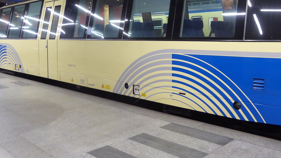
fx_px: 283
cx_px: 164
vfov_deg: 30.9
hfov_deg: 52.5
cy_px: 49
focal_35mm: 38
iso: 400
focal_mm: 4.3
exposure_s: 1/13
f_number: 3.3
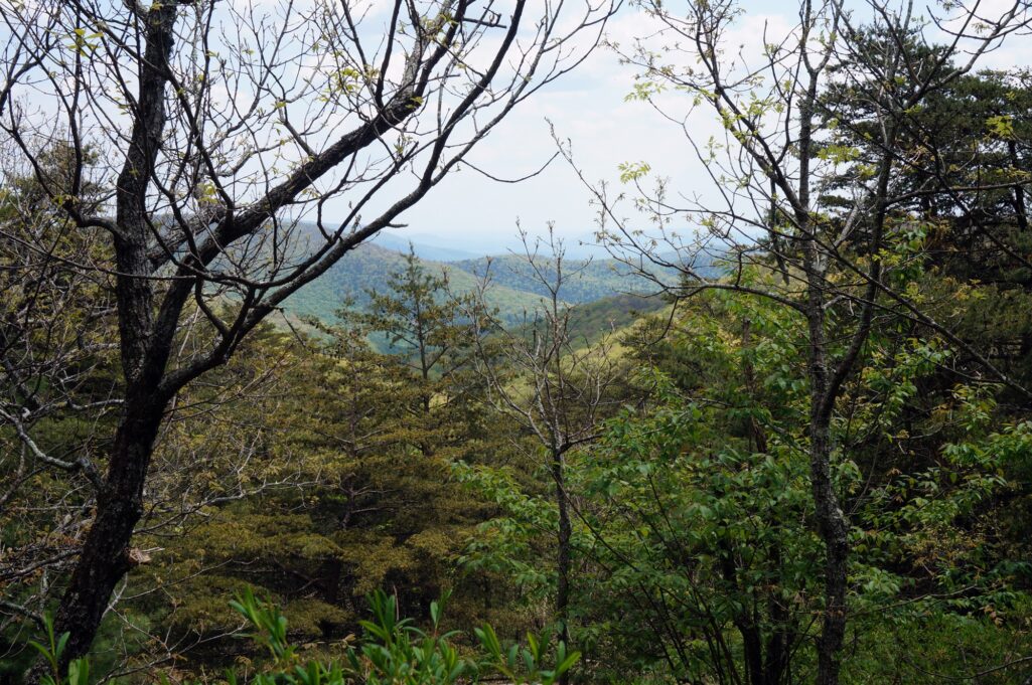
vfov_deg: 28.0
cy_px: 342
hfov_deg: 41.2
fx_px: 1374
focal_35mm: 48
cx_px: 516
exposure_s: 1/125
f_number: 16
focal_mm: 32
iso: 200
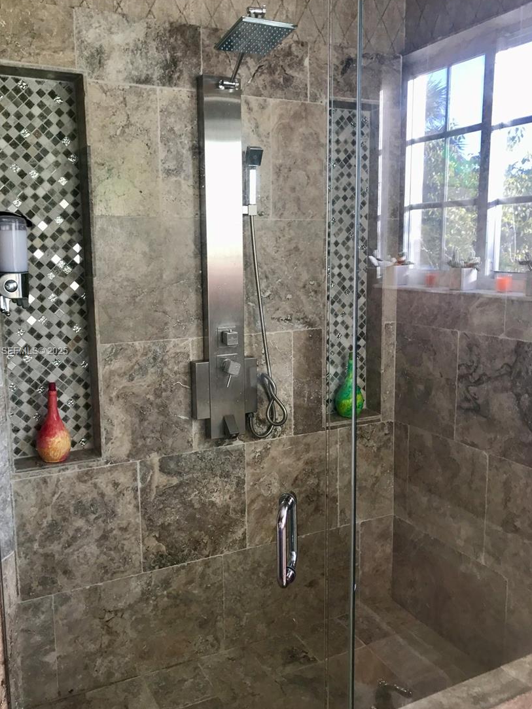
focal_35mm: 31
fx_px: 635
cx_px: 241
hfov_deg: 45.4
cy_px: 352
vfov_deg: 58.4
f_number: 1.8
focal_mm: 3.99
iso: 25
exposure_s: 1/40
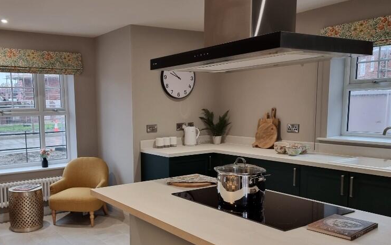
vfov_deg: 36.1
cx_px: 140
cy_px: 150
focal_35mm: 35
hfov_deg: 54.5
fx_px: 373
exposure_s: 1/100
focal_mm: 6.7
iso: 160
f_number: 1.8
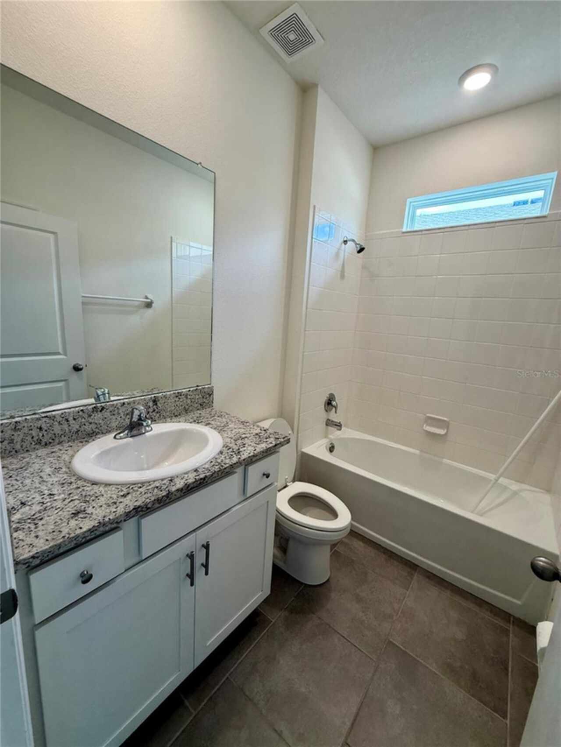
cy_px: 374
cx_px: 280
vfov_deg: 102.1
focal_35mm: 14
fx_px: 302
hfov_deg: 85.7
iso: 160
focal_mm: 2.22
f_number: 2.2
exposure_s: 1/120
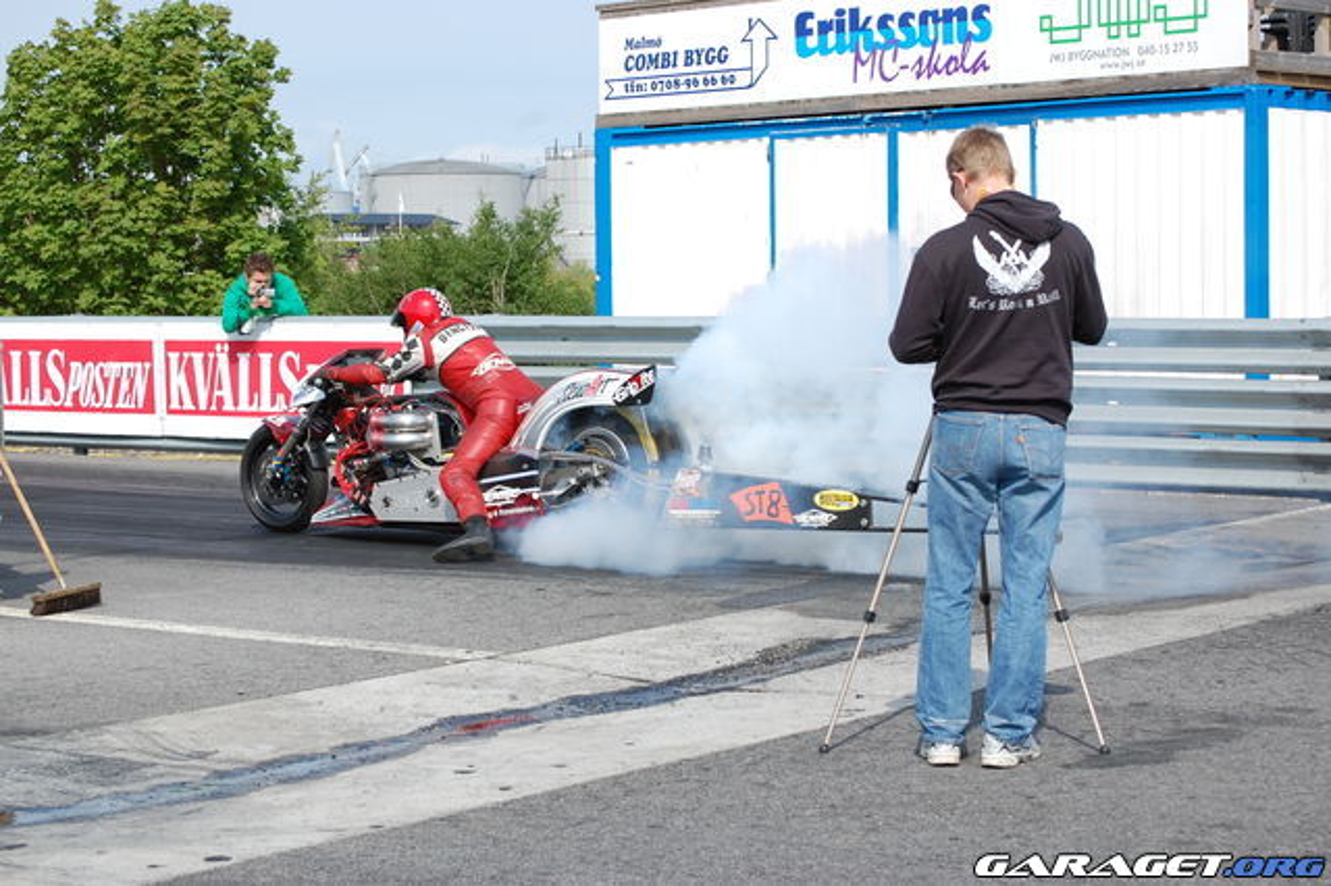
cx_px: 666
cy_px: 443
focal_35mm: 82
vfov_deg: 16.5
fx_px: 3049
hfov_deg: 24.6
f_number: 9
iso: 200
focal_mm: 55
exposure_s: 1/320
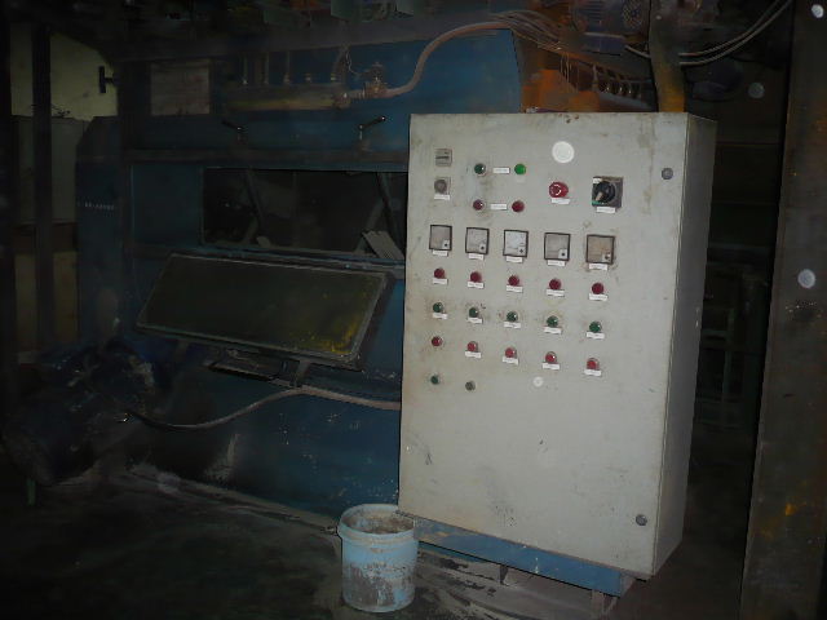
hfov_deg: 52.6
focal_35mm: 35
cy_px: 310
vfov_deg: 40.7
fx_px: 836
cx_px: 414
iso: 200
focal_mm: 5.8
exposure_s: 1/30
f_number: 2.8
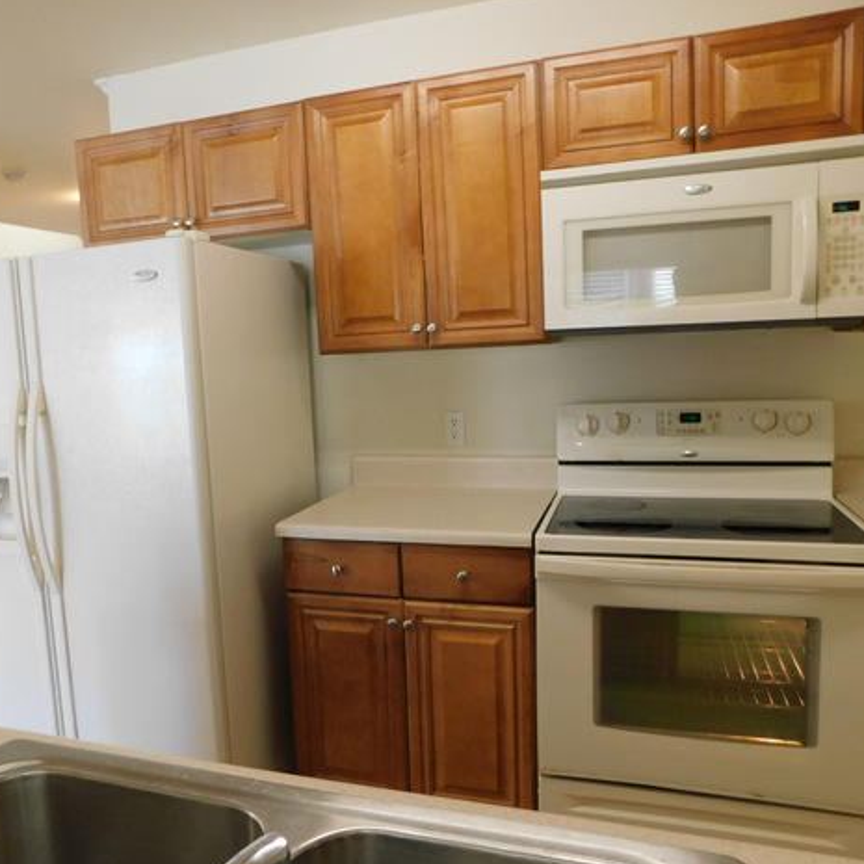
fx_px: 791
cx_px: 359
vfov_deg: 57.3
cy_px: 439
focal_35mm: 28
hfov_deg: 57.0
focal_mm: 4
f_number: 3
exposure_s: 1/30
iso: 280
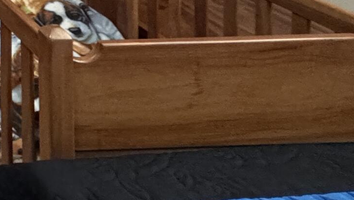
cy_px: -241
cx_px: -256
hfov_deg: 22.5
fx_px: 592
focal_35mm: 63
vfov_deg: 14.5
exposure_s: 1/60
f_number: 2.2
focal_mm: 2.22
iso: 640
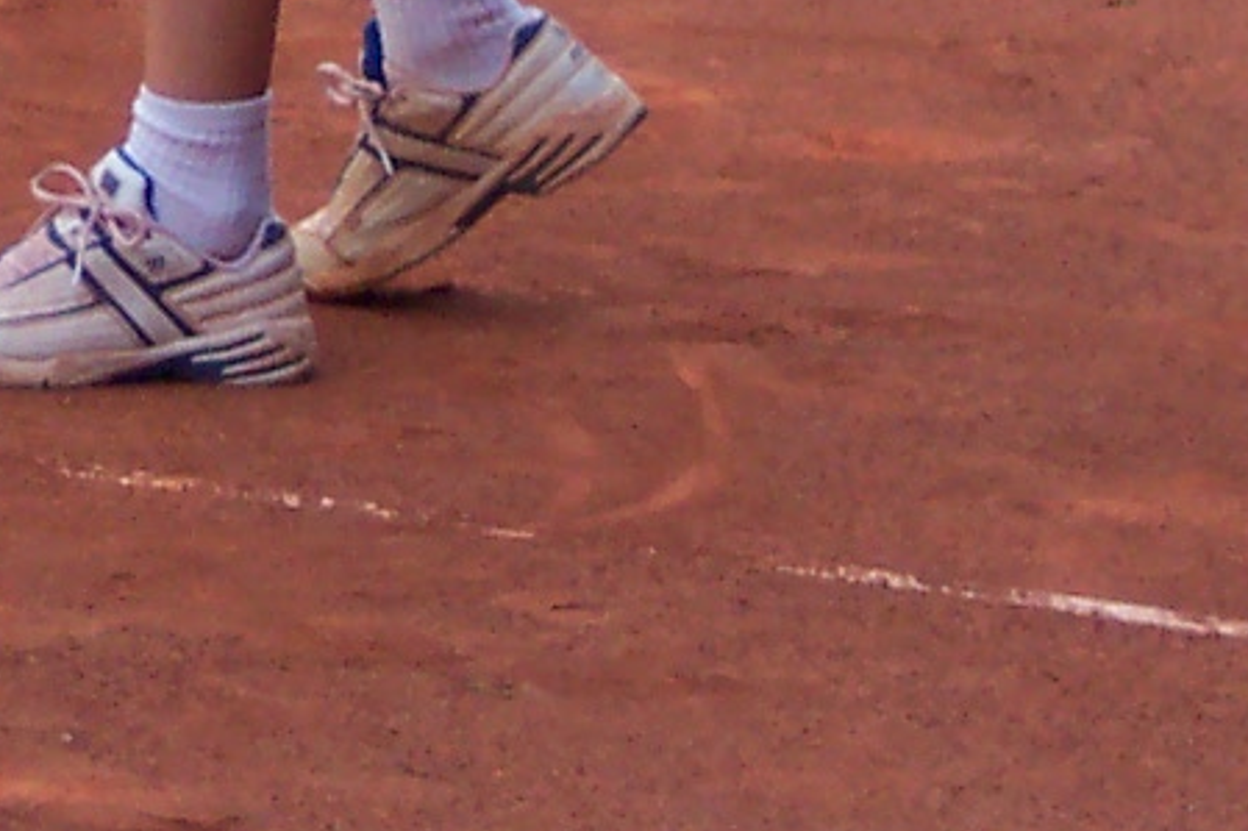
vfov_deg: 3.4
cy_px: -767
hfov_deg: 5.1
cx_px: 414
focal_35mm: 405
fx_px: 14034
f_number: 4.8
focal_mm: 21.3
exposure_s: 1/250
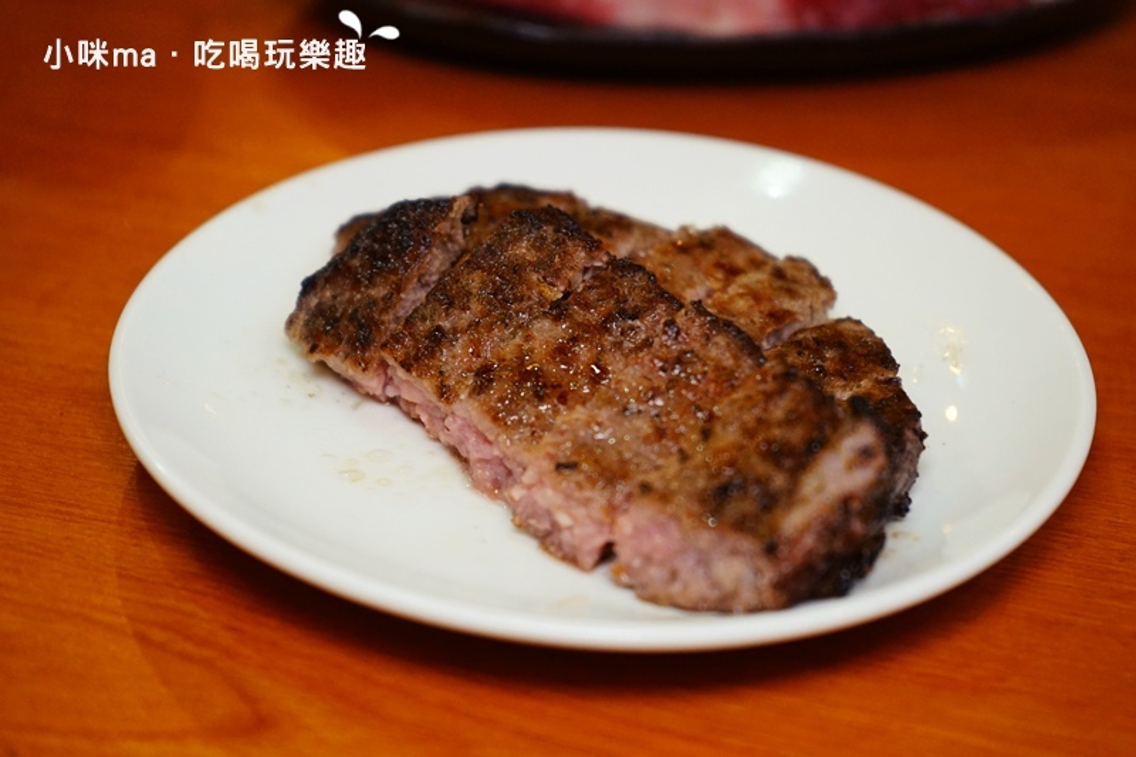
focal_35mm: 70
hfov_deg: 28.8
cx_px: 568
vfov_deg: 19.4
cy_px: 378
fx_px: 2208
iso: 2000
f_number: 5.6
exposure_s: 1/80
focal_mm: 70
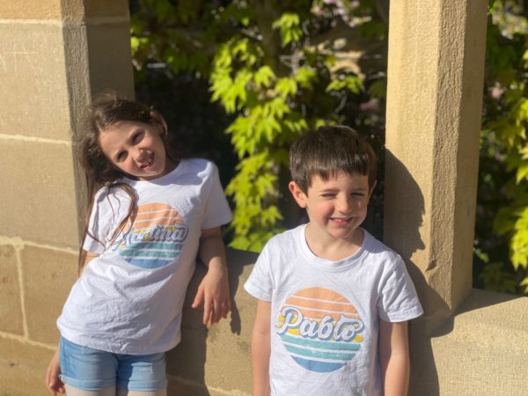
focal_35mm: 52
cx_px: 264
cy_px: 198
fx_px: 793
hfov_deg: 36.8
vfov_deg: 28.0
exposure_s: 1/1776
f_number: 2
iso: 20
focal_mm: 6
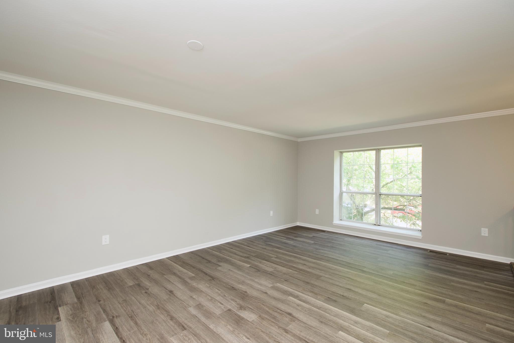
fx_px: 214
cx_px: 257
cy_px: 172
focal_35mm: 15
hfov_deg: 100.4
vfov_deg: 77.3
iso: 320
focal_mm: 10
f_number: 7.1
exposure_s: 1/20
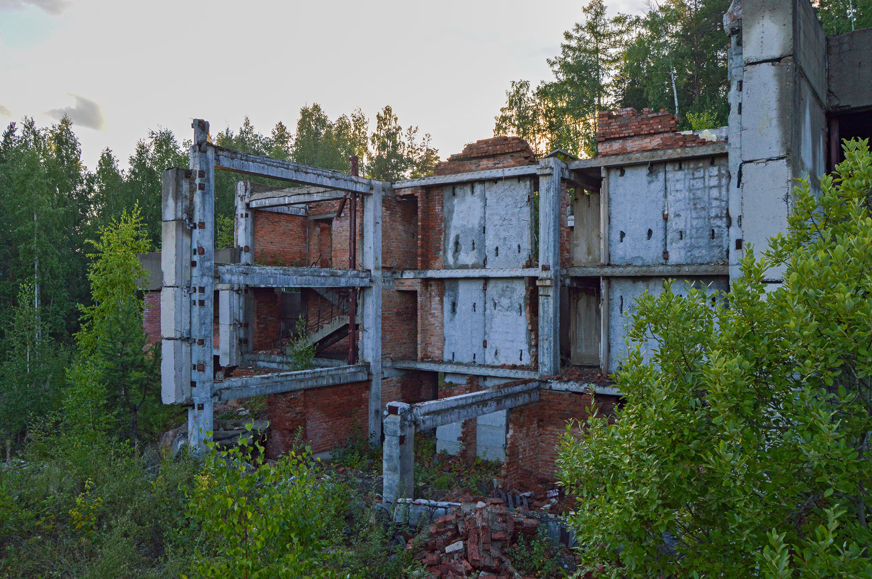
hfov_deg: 67.4
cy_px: 290
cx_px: 436
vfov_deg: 47.8
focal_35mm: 27
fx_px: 653
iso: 560
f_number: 7.1
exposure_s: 1/400
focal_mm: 18
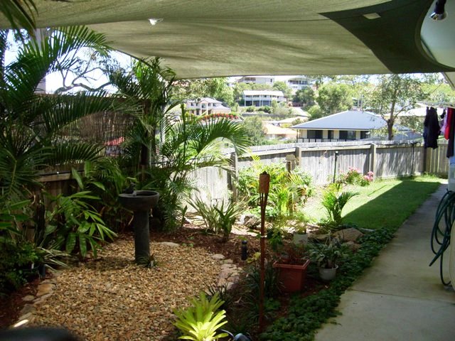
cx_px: 228
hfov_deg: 52.6
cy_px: 170
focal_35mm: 35
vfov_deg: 40.7
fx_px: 460
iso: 80
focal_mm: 5.8
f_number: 7.1
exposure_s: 1/90
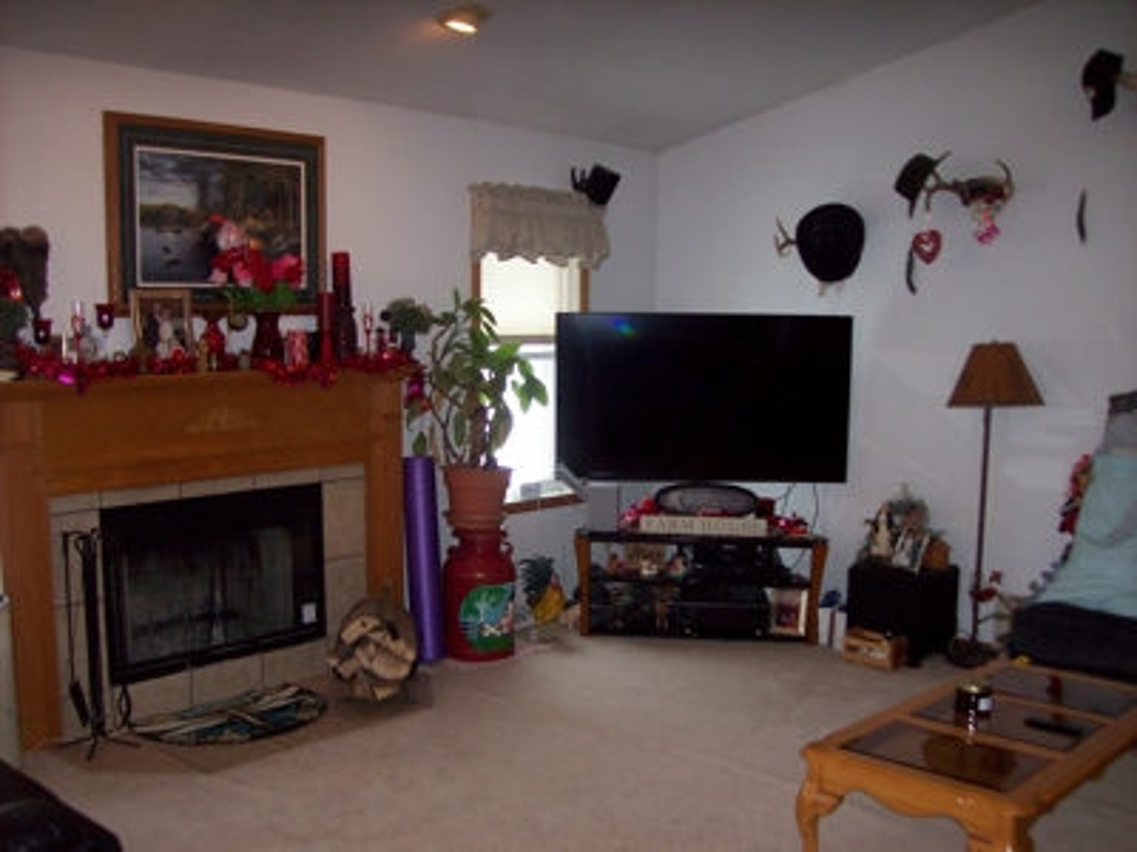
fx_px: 1182
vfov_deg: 39.7
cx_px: 568
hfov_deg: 51.4
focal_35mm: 36
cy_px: 426
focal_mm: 6
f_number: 2.7
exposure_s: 1/64
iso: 80
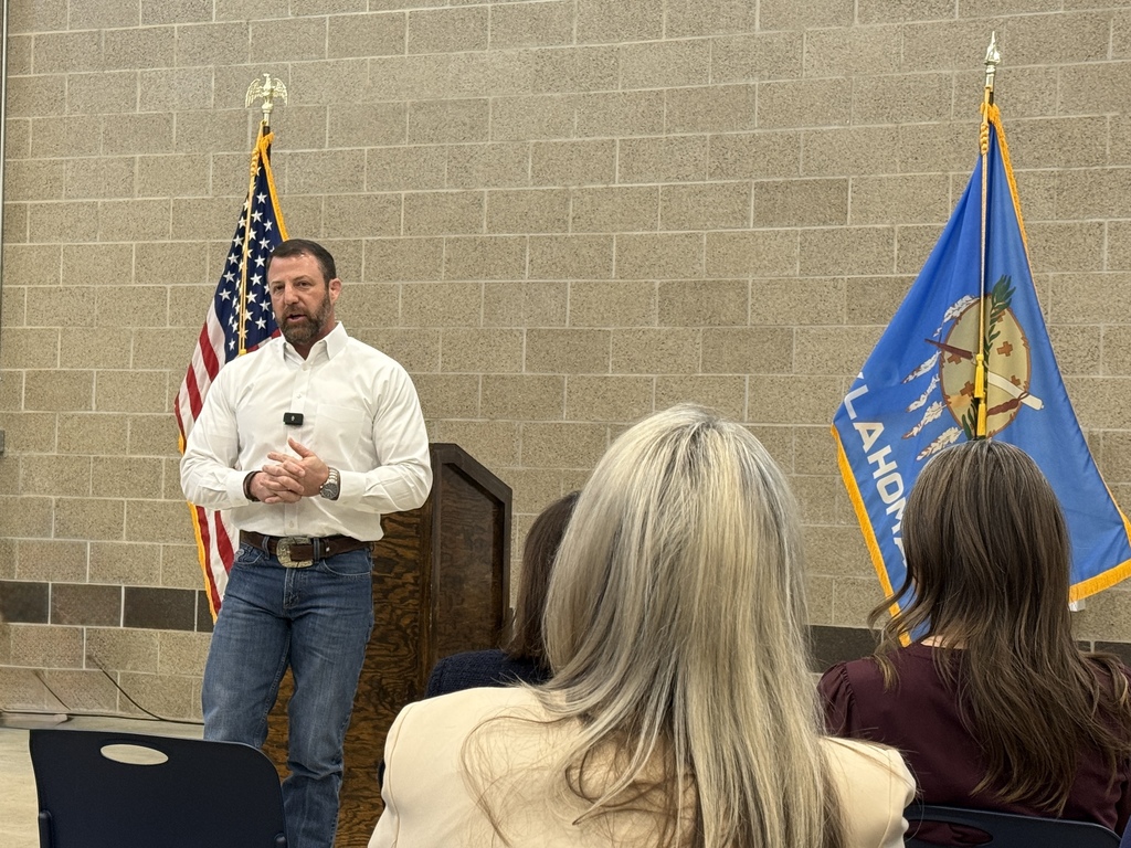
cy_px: 424
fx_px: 1568
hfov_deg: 39.7
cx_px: 566
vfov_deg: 30.3
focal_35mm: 48
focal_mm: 6.76
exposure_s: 1/60
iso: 100
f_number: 1.78
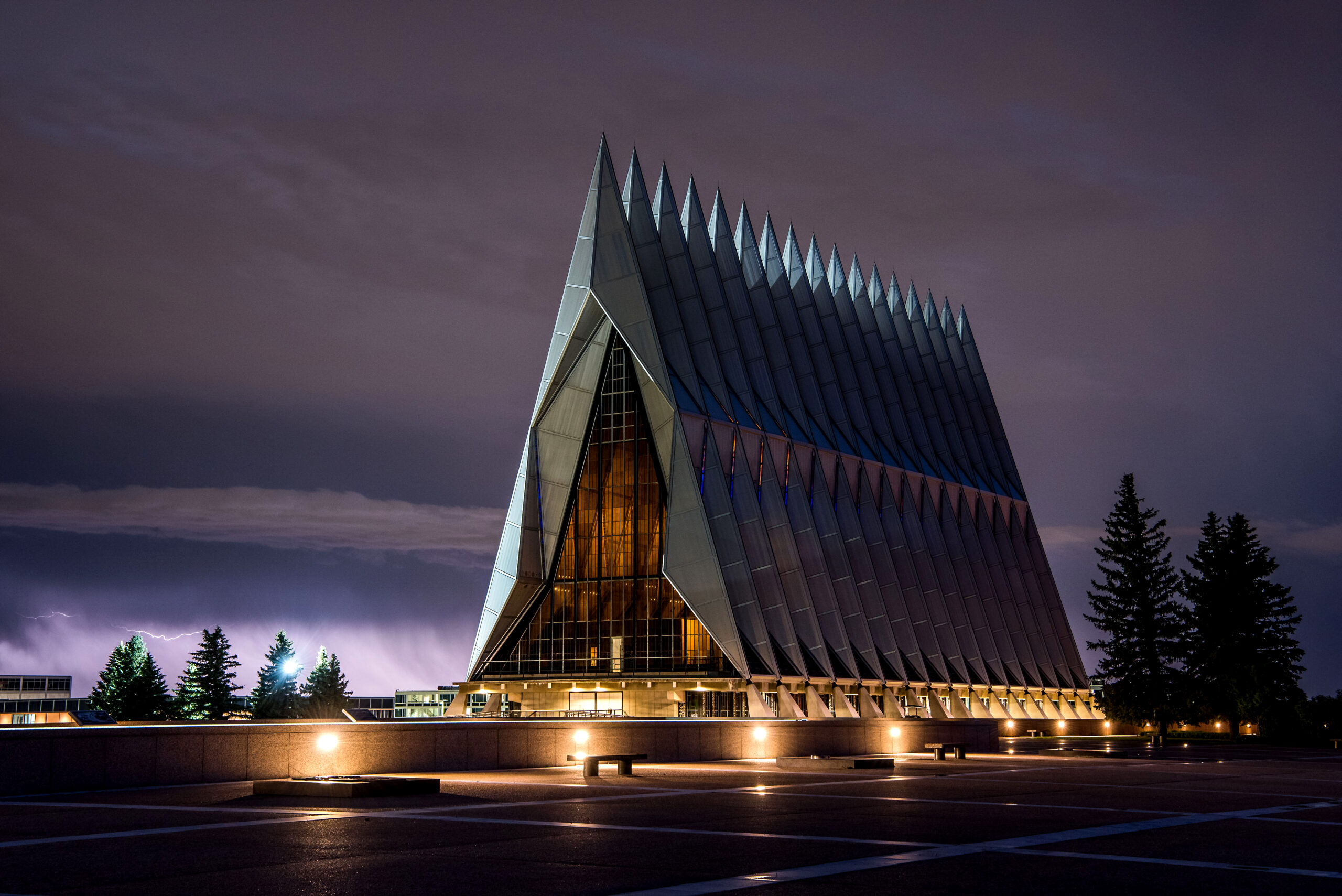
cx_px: 671
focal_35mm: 48
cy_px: 448
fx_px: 1790
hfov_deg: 41.1
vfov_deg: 28.1
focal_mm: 48
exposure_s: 6
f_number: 10
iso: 1000
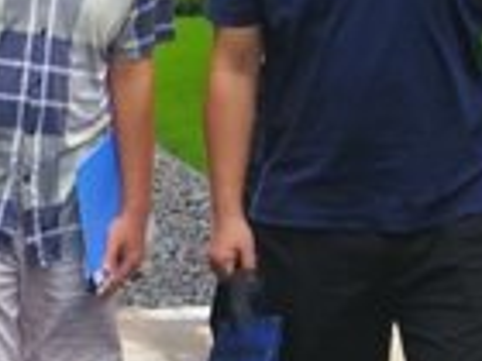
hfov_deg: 14.3
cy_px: 103
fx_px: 1713
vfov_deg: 12.0
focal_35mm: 123
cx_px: -368
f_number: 2.2
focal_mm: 3.95
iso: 50
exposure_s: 1/104
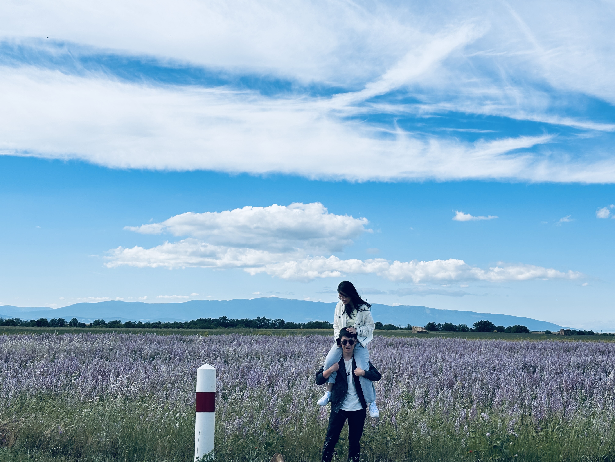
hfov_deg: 36.8
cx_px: 308
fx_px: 924
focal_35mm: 52
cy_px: 231
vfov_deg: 28.0
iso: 32
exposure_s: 1/4255
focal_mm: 5.96
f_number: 1.6
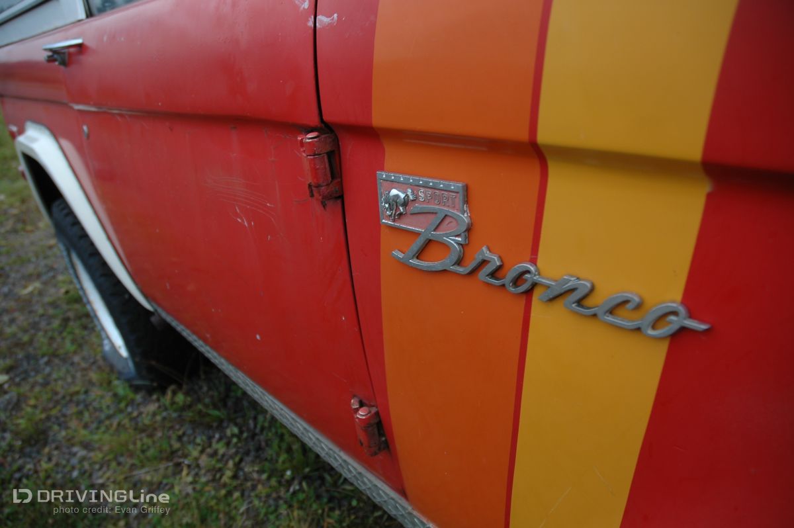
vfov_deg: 47.9
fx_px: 595
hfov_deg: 67.4
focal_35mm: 27
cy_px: 264
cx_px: 397
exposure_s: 1/50
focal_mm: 18
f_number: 3.5
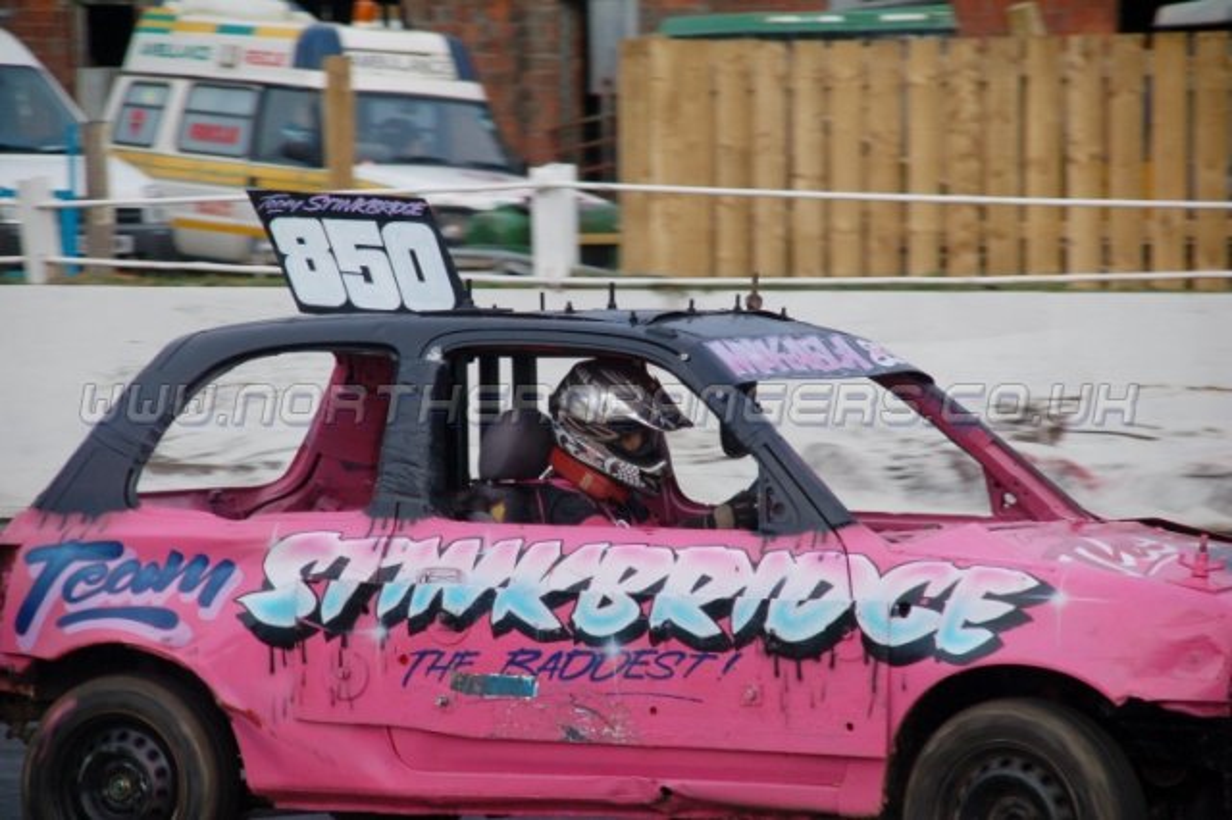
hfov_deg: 10.2
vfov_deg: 6.8
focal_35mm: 202
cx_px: 616
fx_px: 6926
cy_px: 410
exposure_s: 1/320
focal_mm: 135
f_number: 6
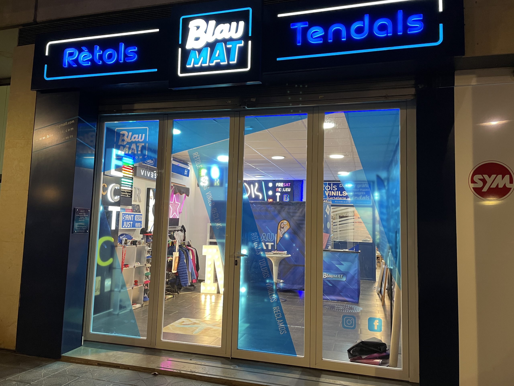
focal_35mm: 26
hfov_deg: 67.3
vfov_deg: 53.1
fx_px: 386
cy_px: 193
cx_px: 257
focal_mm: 4.2
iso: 250
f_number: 1.6
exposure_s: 1/50
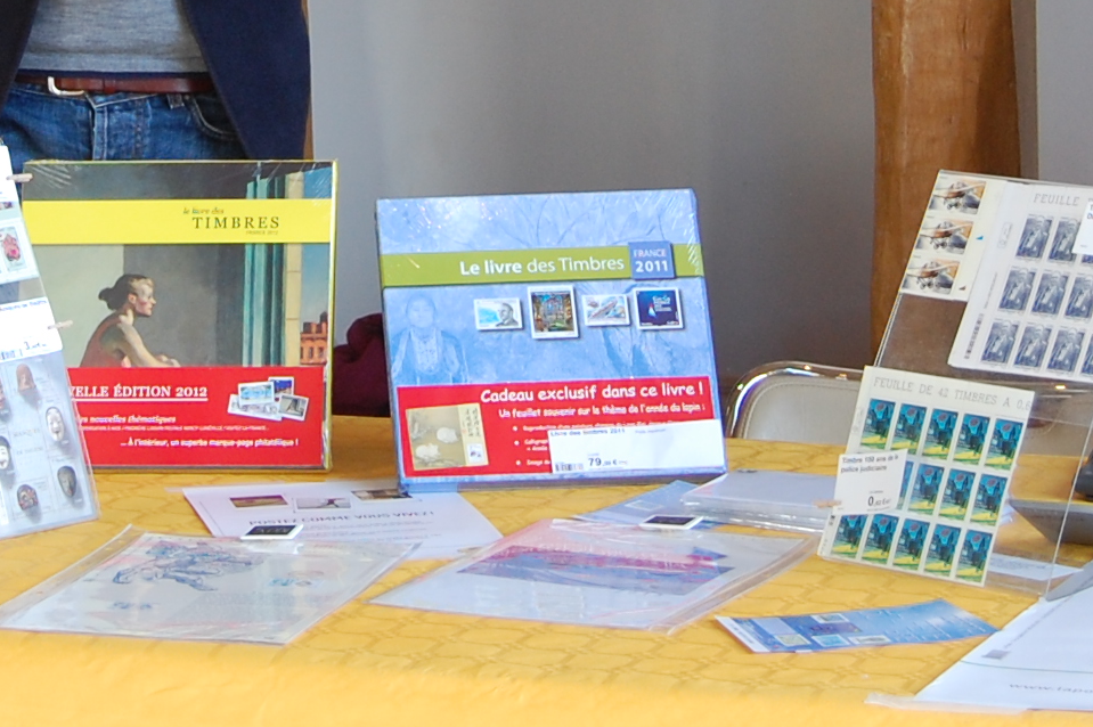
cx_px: 269
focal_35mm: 160
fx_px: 4854
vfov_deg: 8.4
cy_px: -238
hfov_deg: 12.8
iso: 400
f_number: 5
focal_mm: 34
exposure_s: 1/100
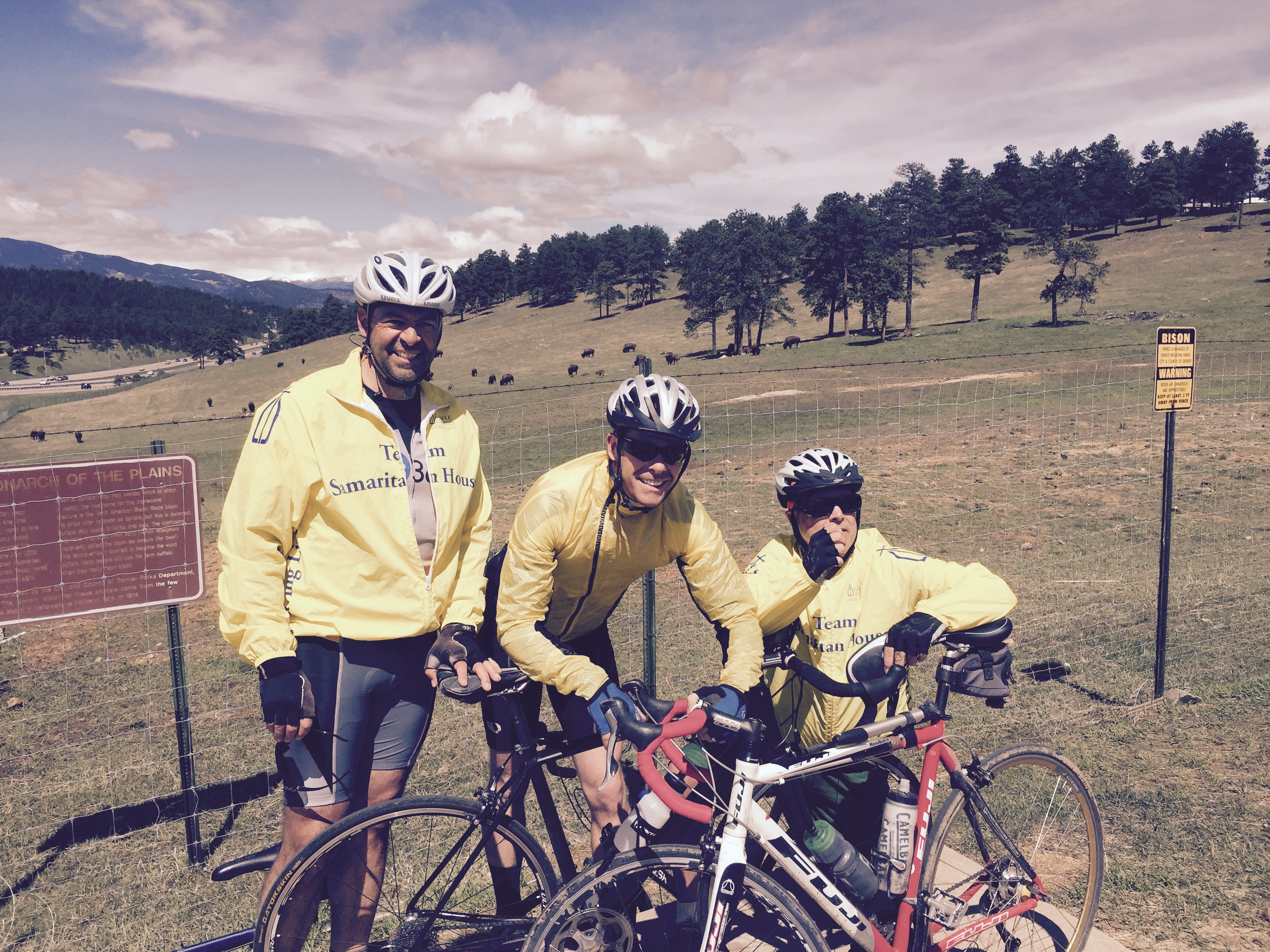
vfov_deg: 48.2
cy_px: 476
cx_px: 635
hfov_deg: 61.7
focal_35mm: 29
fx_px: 1064
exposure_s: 1/3597
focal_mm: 4.15
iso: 32
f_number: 2.2
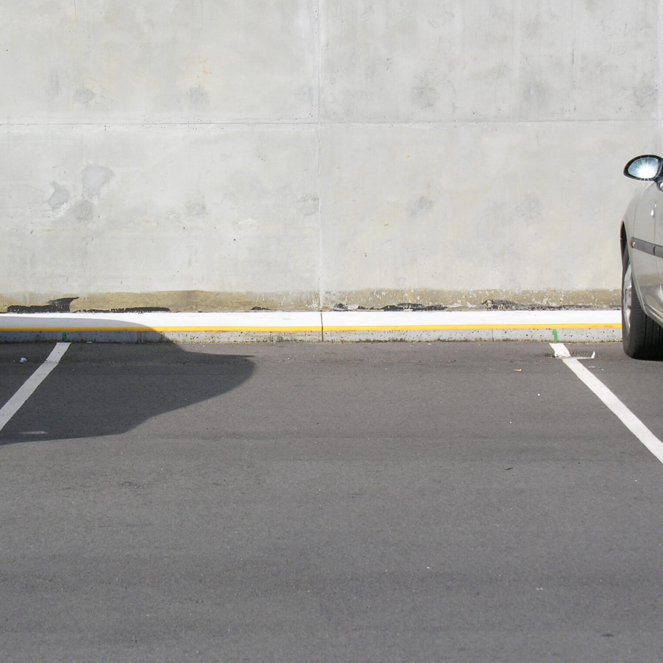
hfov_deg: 13.6
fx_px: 2774
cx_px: 268
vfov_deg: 13.6
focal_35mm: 128
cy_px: 367
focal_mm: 21.8
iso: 50
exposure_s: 1/170
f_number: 6.2
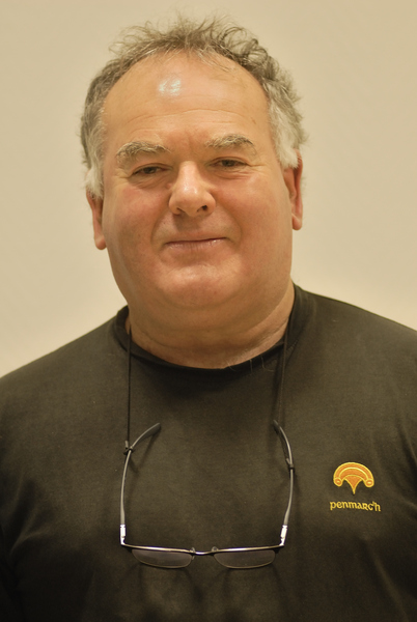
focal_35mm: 270
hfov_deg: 5.1
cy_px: 311
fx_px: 4675
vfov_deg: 7.6
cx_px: 208
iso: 640
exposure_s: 1/50
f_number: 2.8
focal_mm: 180
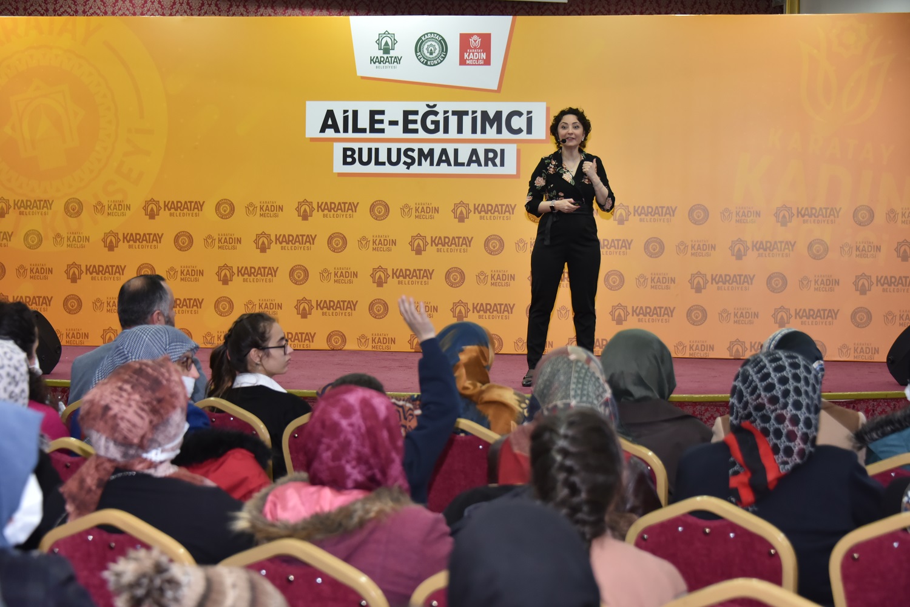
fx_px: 1770
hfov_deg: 28.8
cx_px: 455
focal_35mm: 70
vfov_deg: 19.5
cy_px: 304
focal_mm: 70
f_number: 5
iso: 1600
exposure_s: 1/100
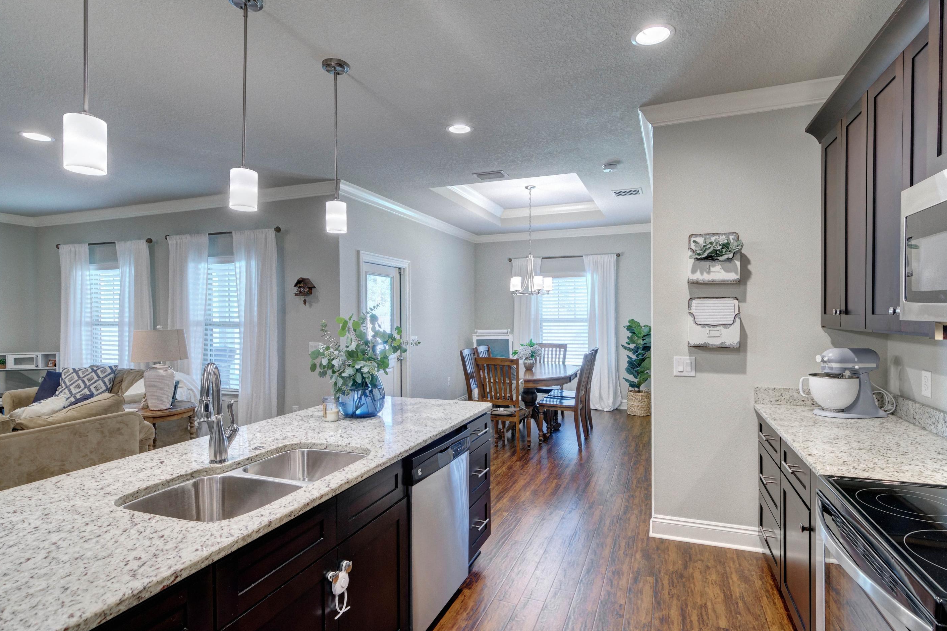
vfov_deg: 70.4
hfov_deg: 93.3
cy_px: 317
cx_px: 478
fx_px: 447
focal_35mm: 17
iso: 400
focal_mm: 11
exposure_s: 1/30
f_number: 8
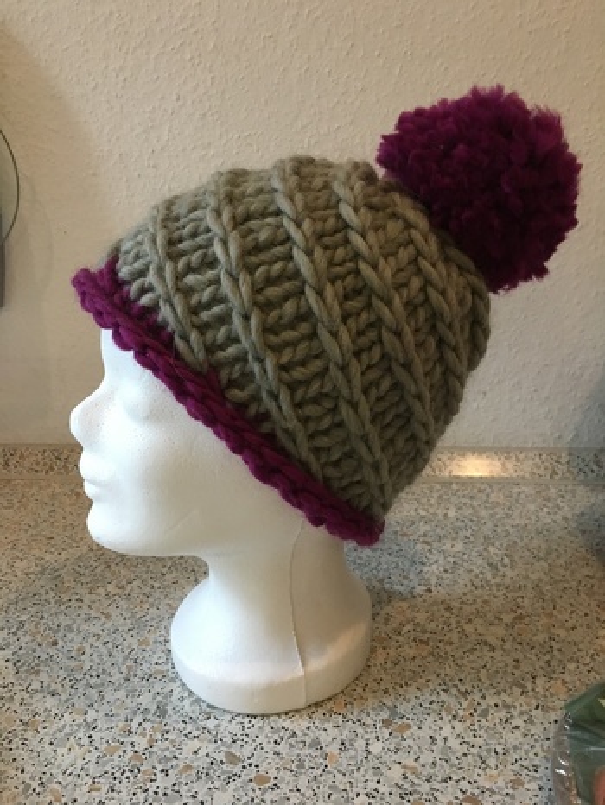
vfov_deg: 61.6
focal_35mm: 29
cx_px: 302
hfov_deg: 48.3
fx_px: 675
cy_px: 402
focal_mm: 4.15
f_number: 2.2
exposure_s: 1/33
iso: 250
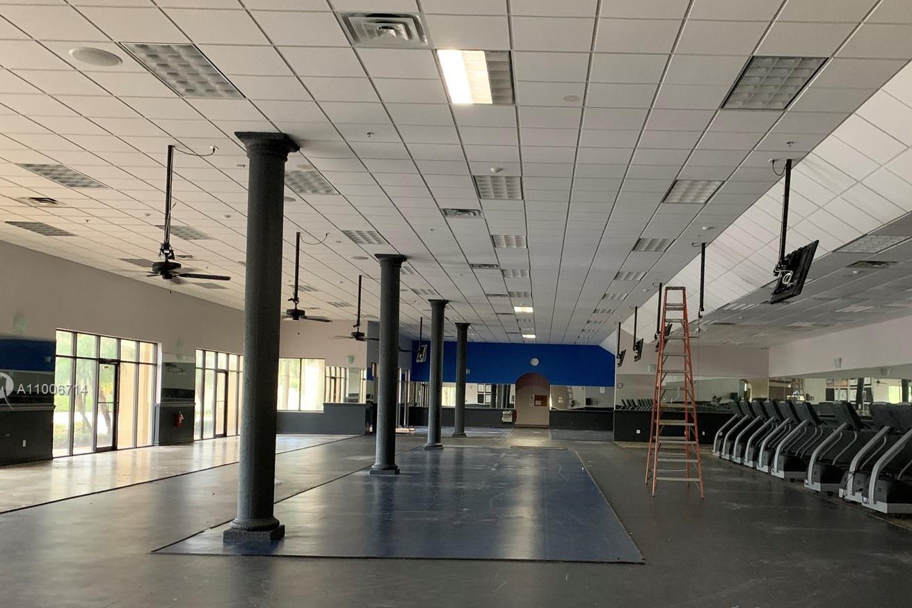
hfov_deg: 56.9
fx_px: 836
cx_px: 534
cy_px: 390
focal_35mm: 33
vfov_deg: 39.6
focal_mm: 4.25
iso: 640
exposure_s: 1/30
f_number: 1.8
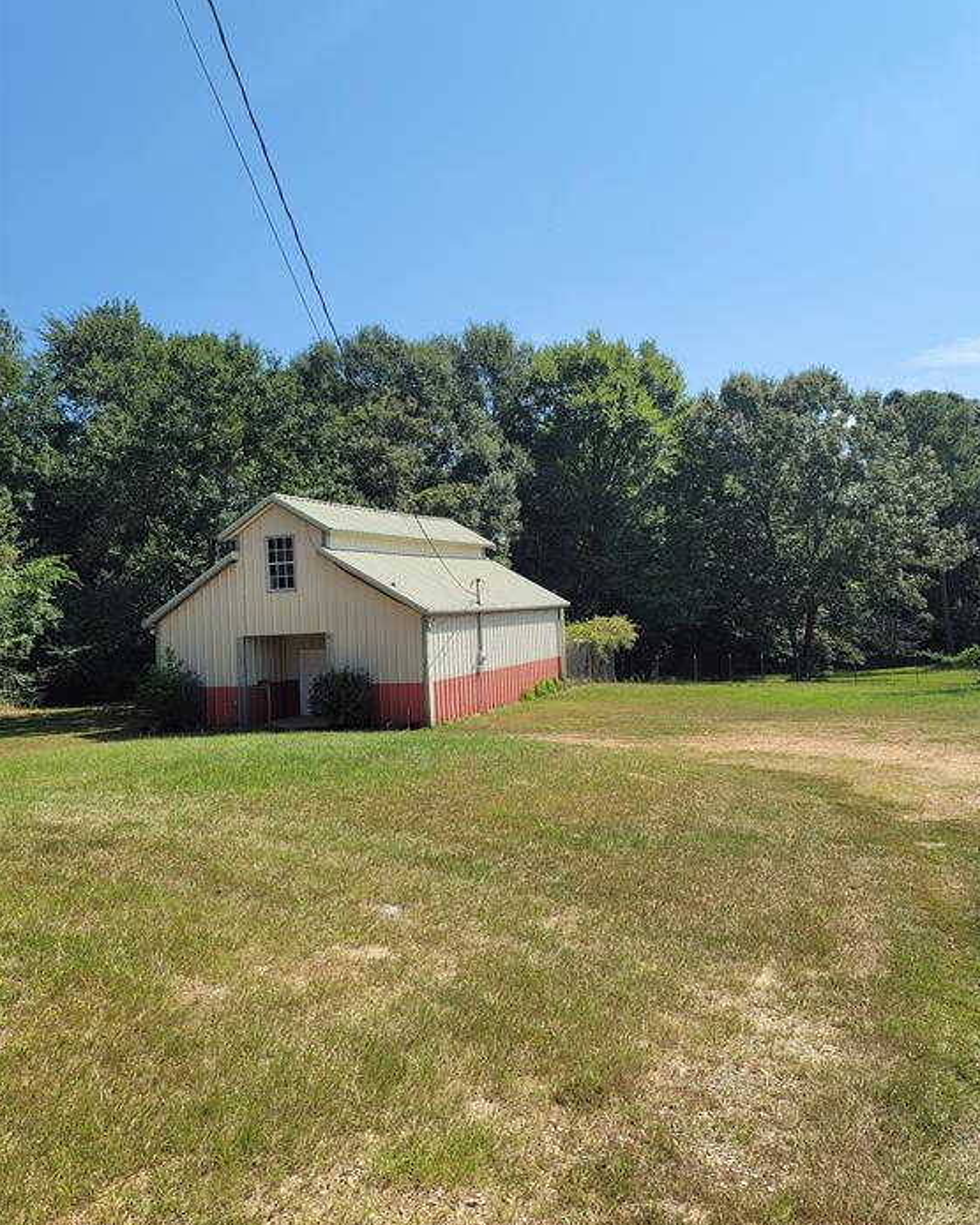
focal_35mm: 27
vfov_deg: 64.1
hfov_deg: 53.2
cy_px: 588
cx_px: 505
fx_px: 979
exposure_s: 1/988
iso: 20
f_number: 1.8
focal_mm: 7
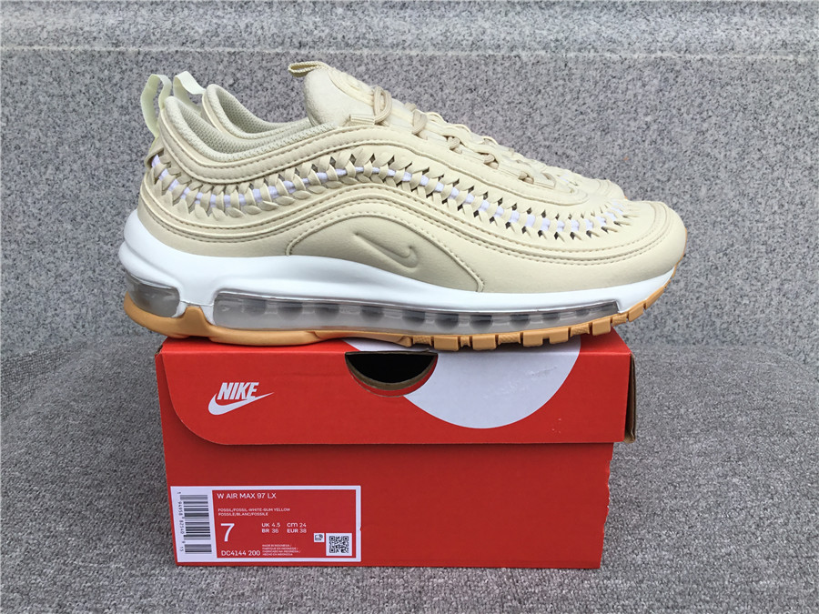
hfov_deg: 58.4
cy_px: 307
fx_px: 733
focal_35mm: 31
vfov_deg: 45.4
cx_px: 410
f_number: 2.4
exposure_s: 1/637
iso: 25
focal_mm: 3.3
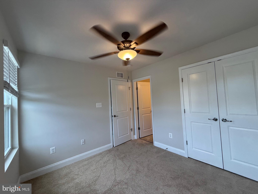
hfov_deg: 102.1
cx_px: 129
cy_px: 97
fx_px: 104
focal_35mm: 14
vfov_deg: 85.7
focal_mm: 2.22
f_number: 2.2
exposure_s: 1/120
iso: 125
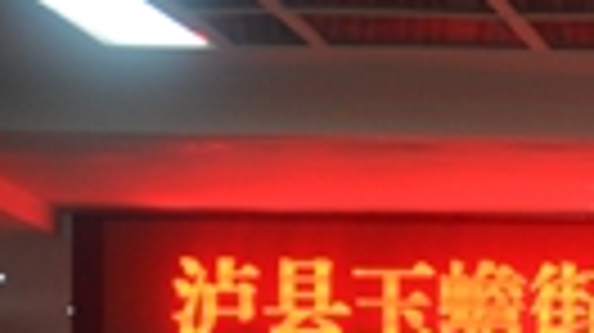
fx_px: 3934
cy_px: 614
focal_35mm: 250
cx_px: 1098
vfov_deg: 4.8
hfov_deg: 8.3
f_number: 5.3
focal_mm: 42
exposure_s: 1/50
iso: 800
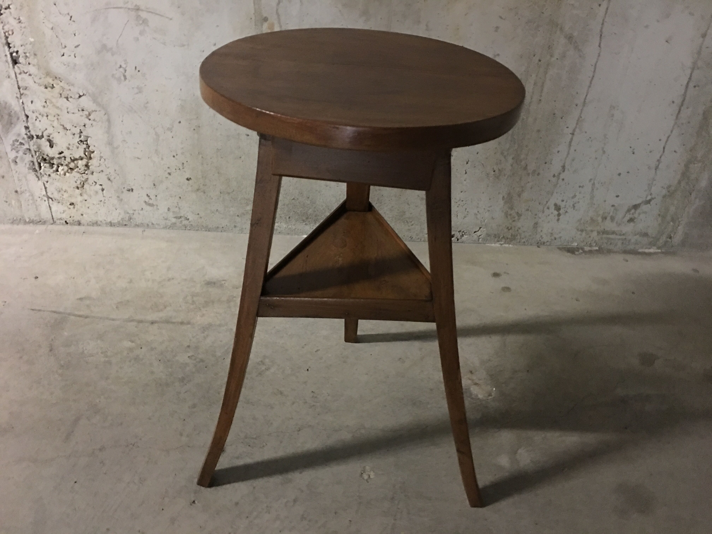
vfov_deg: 48.2
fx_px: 596
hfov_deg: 61.7
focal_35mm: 29
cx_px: 356
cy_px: 267
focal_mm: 4.15
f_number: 2.2
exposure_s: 1/4
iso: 125
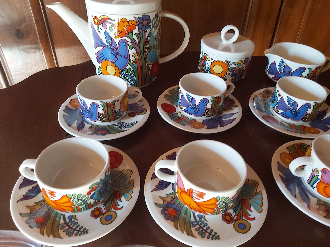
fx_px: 248
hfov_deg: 67.3
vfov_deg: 53.1
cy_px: 124
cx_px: 165
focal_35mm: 26
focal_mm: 3.92
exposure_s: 1/33
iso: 320
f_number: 1.7
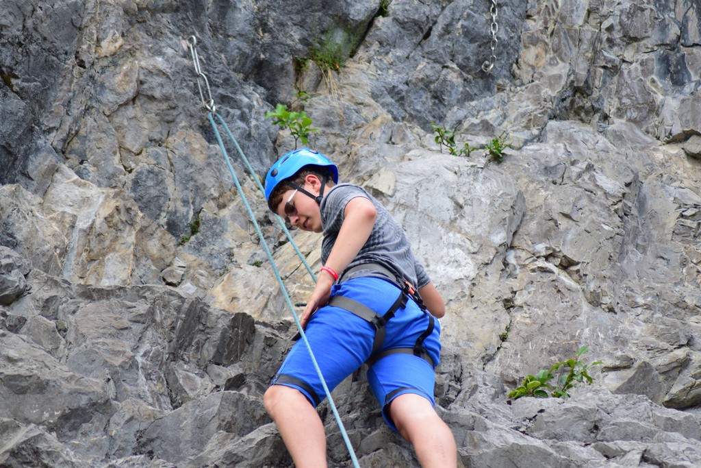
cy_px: 234
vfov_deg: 5.0
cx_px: 350
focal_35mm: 278
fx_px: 5404
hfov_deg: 7.4
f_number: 4.5
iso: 900
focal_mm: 185
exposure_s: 1/1250
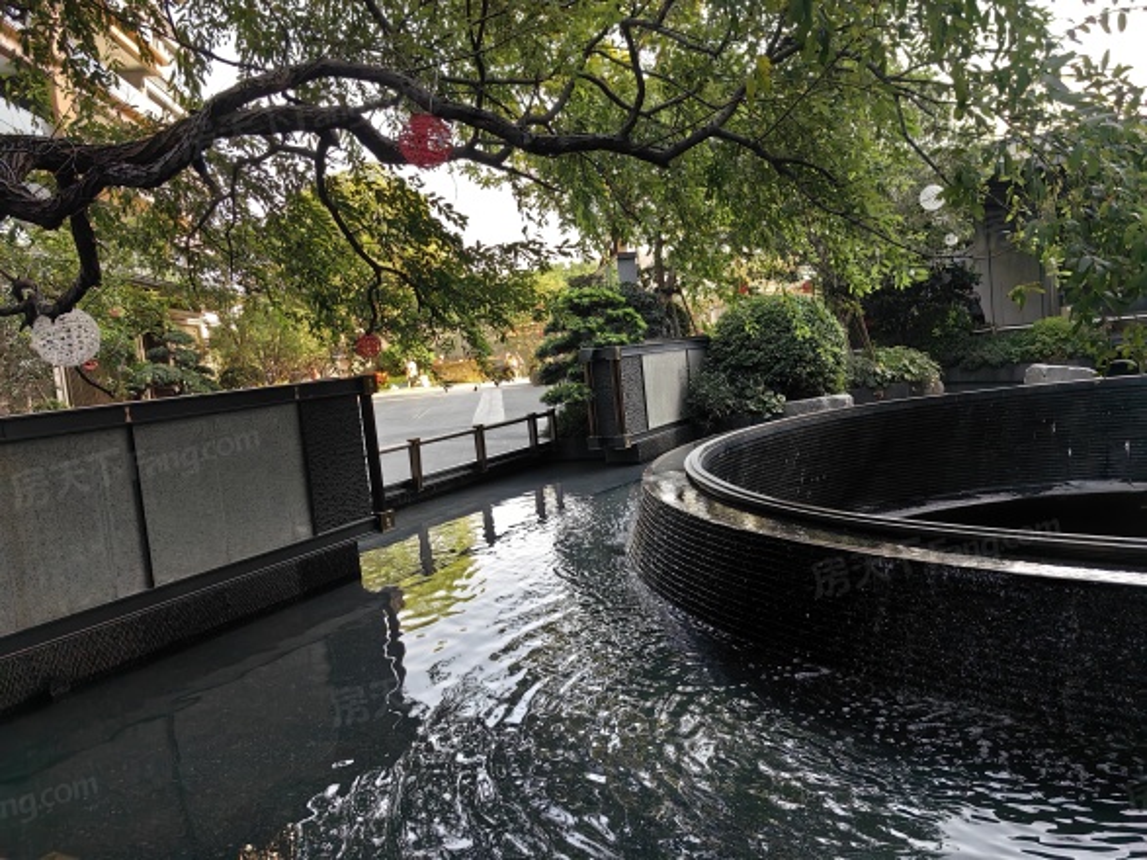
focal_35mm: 27
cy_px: 430
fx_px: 894
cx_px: 574
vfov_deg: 51.3
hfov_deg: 65.3
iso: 125
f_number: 2
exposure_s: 1/900
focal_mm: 5.75
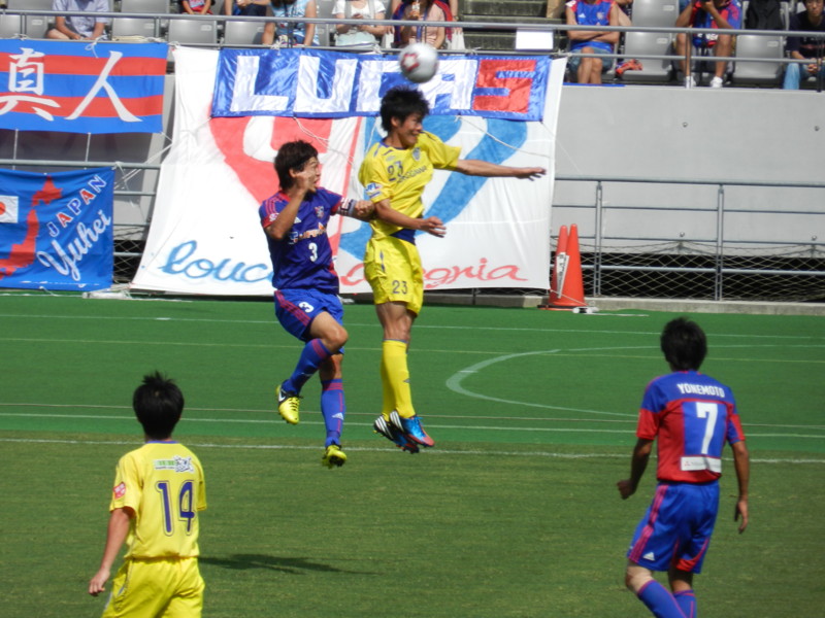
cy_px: 309
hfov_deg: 3.0
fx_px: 15944
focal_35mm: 669
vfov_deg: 2.2
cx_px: 412
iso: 160
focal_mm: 118.9
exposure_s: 1/640
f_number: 5.7
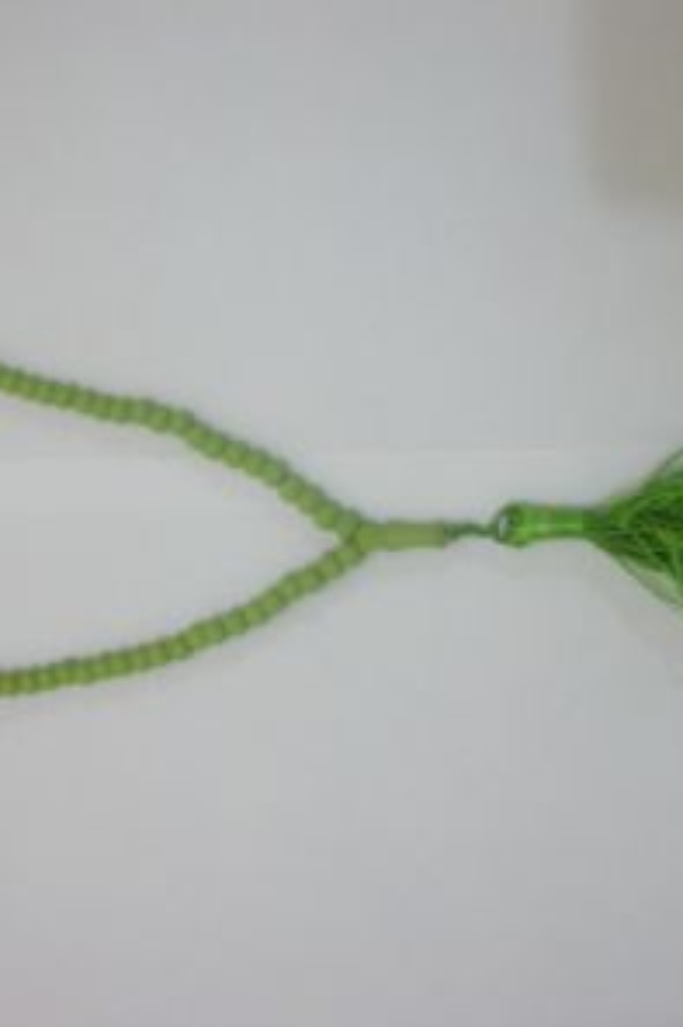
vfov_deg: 43.6
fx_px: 1282
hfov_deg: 29.7
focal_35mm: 45
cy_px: 517
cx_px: 250
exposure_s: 1/8
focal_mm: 5.7
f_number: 2.9
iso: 121
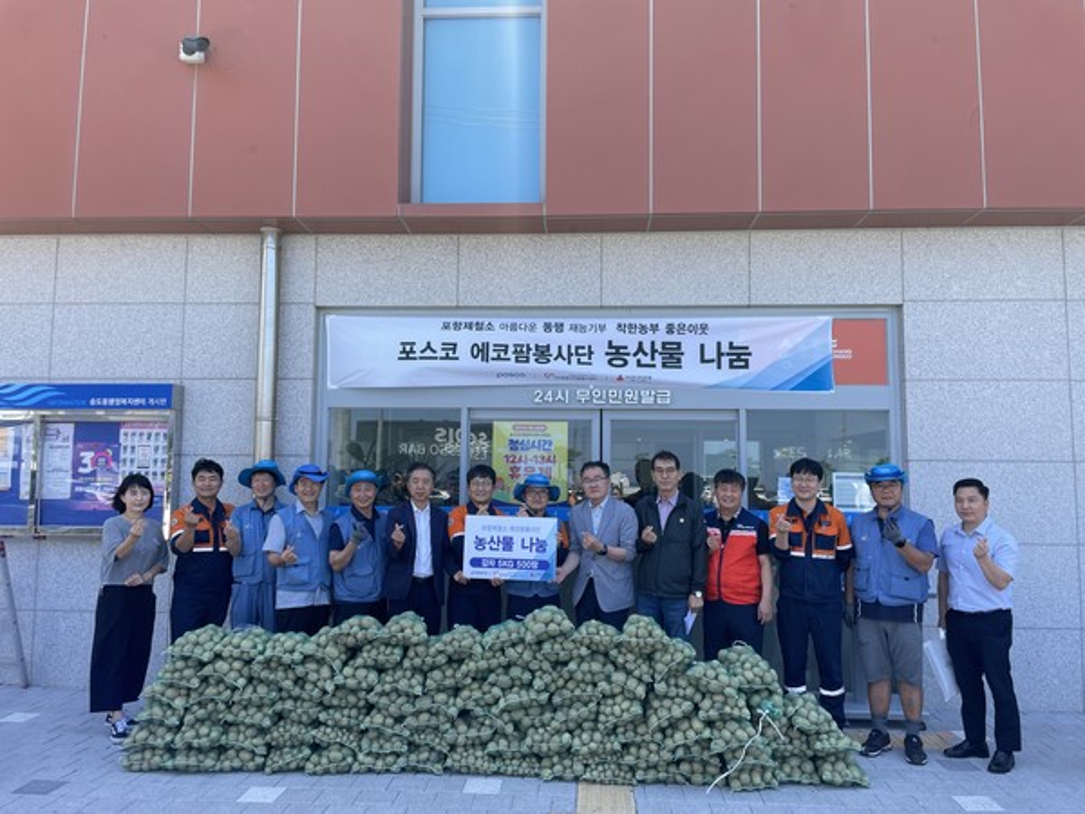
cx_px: 542
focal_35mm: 26
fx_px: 815
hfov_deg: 67.3
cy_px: 407
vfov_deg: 53.1
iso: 32
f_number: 1.6
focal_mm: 4.2
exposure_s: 1/678
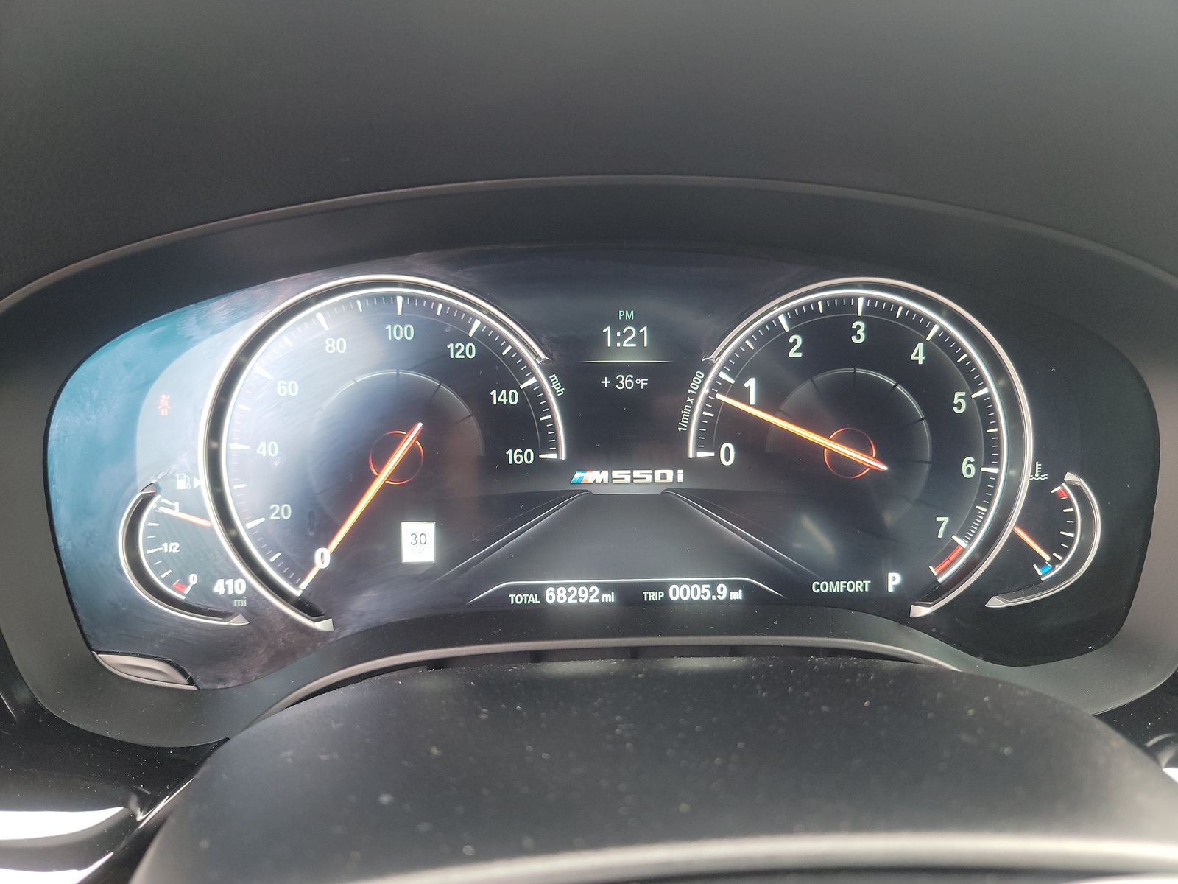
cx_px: 589
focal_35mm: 24
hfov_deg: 71.6
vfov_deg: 56.8
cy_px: 442
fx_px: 817
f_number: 1.8
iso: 418
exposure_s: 1/59
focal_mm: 6.7
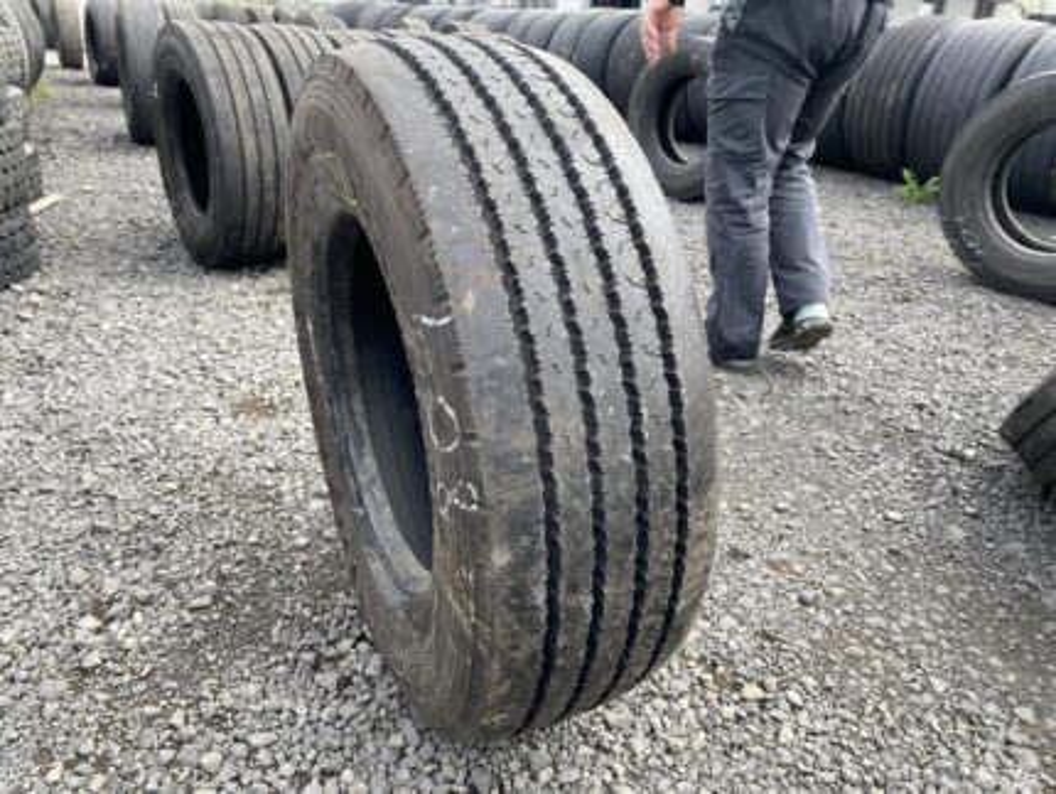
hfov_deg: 67.3
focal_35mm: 26
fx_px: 794
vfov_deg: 53.1
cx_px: 528
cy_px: 397
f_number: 1.8
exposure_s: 1/352
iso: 32
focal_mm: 4.25
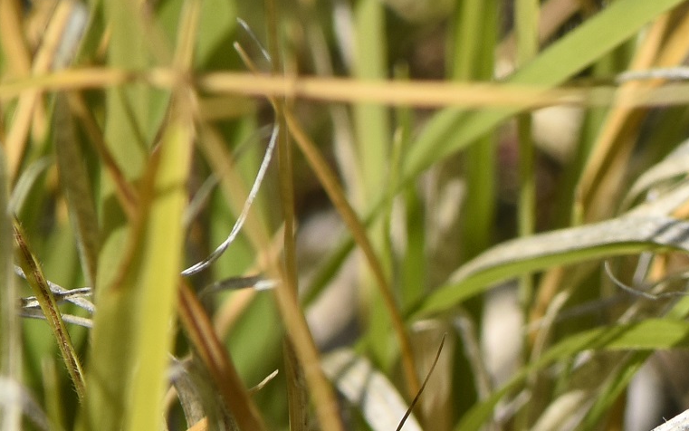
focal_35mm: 482
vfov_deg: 2.7
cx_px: 1047
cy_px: 518
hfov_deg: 4.3
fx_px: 9053
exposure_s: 1/640
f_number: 8
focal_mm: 150
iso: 250
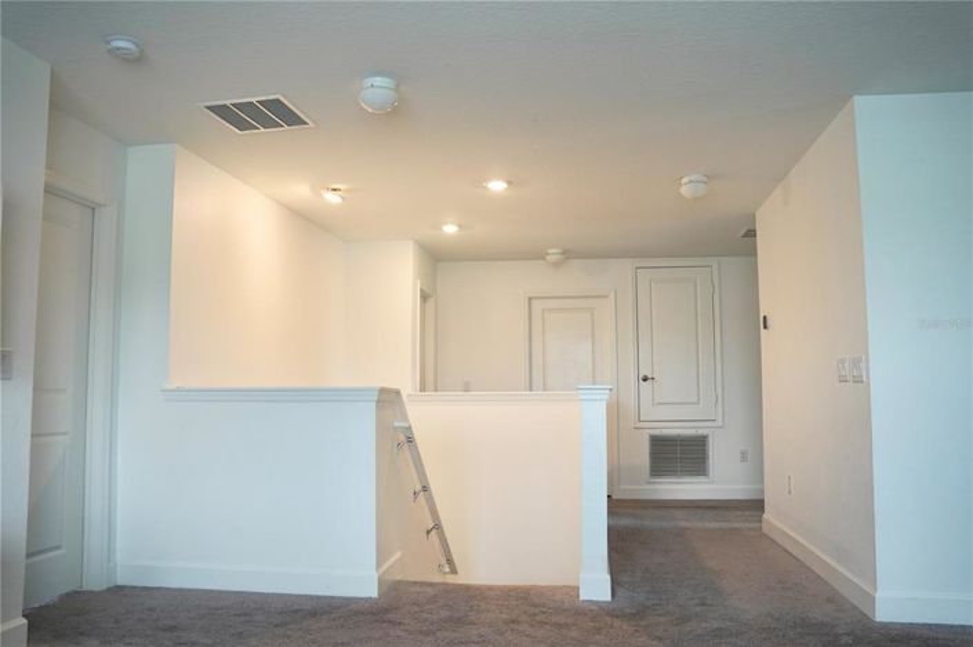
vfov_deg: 44.4
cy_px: 324
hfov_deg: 63.0
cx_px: 486
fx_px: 794
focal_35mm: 29
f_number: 4
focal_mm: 29.4
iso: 800
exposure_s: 1/160
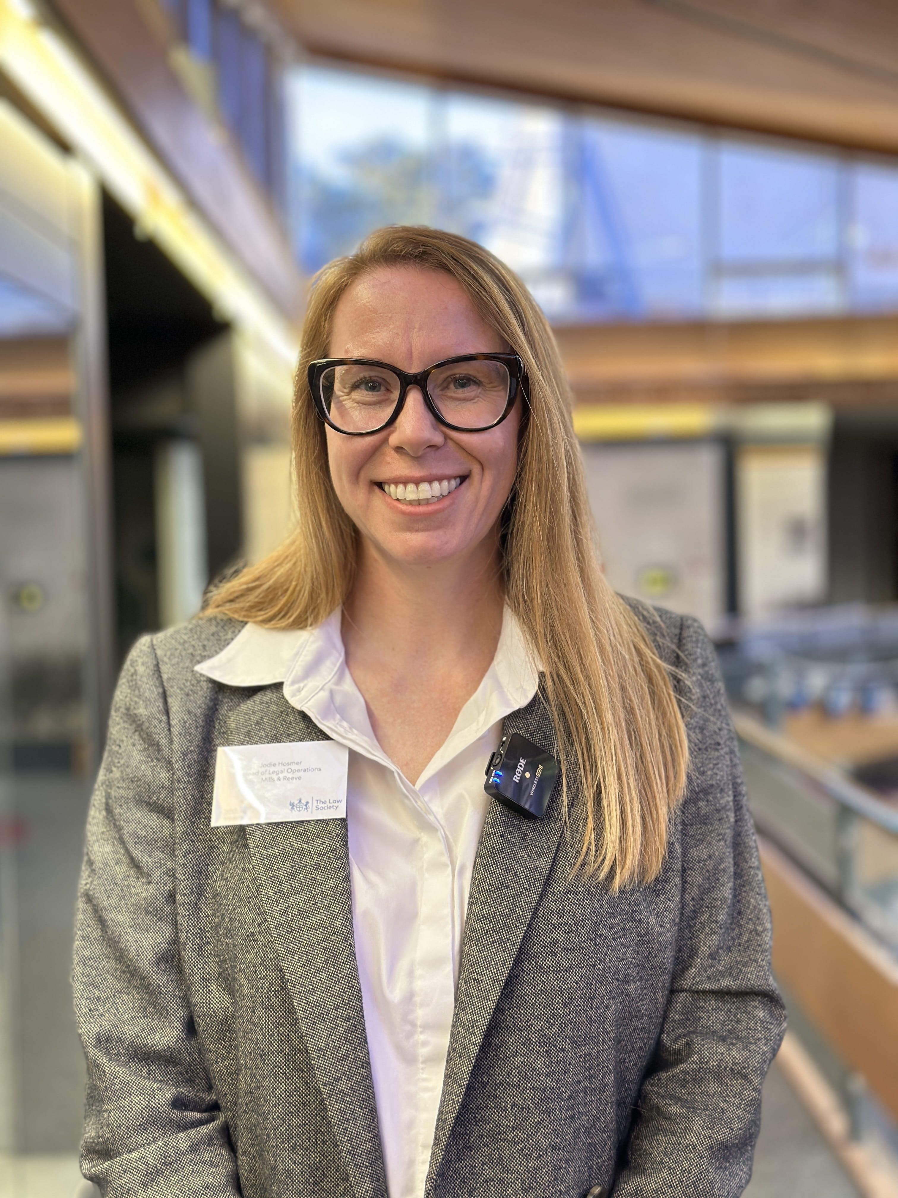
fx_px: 1660
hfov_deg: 30.3
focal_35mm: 48
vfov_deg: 39.7
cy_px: 599
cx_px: 449
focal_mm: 6.86
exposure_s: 1/50
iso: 125
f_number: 1.78
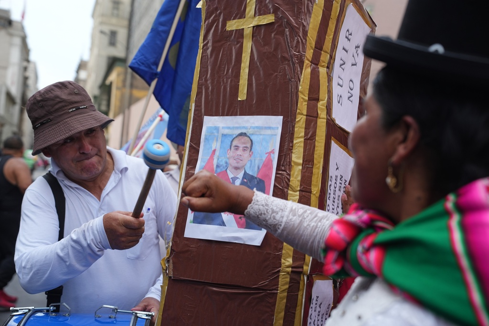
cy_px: 163
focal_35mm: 45
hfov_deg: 43.6
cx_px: 244
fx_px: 611
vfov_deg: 29.9
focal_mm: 45
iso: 400
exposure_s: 1/1600
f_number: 4
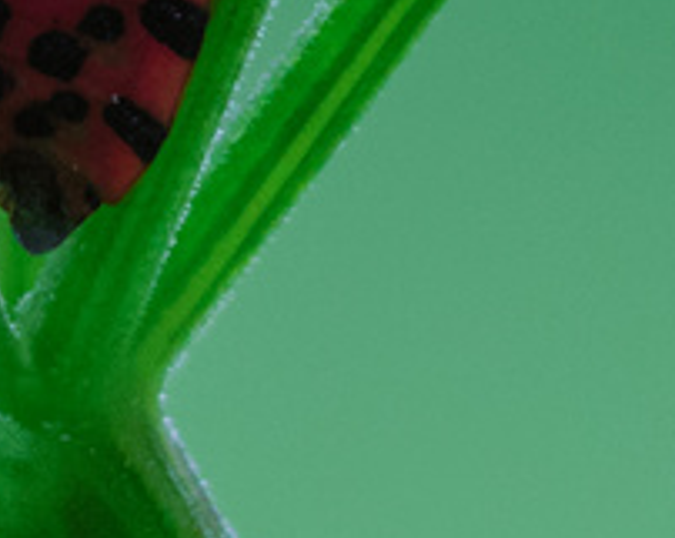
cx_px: -505
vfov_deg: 1.8
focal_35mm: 837
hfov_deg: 2.3
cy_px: -154
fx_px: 16697
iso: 800
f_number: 2.8
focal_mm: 60
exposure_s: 1/250
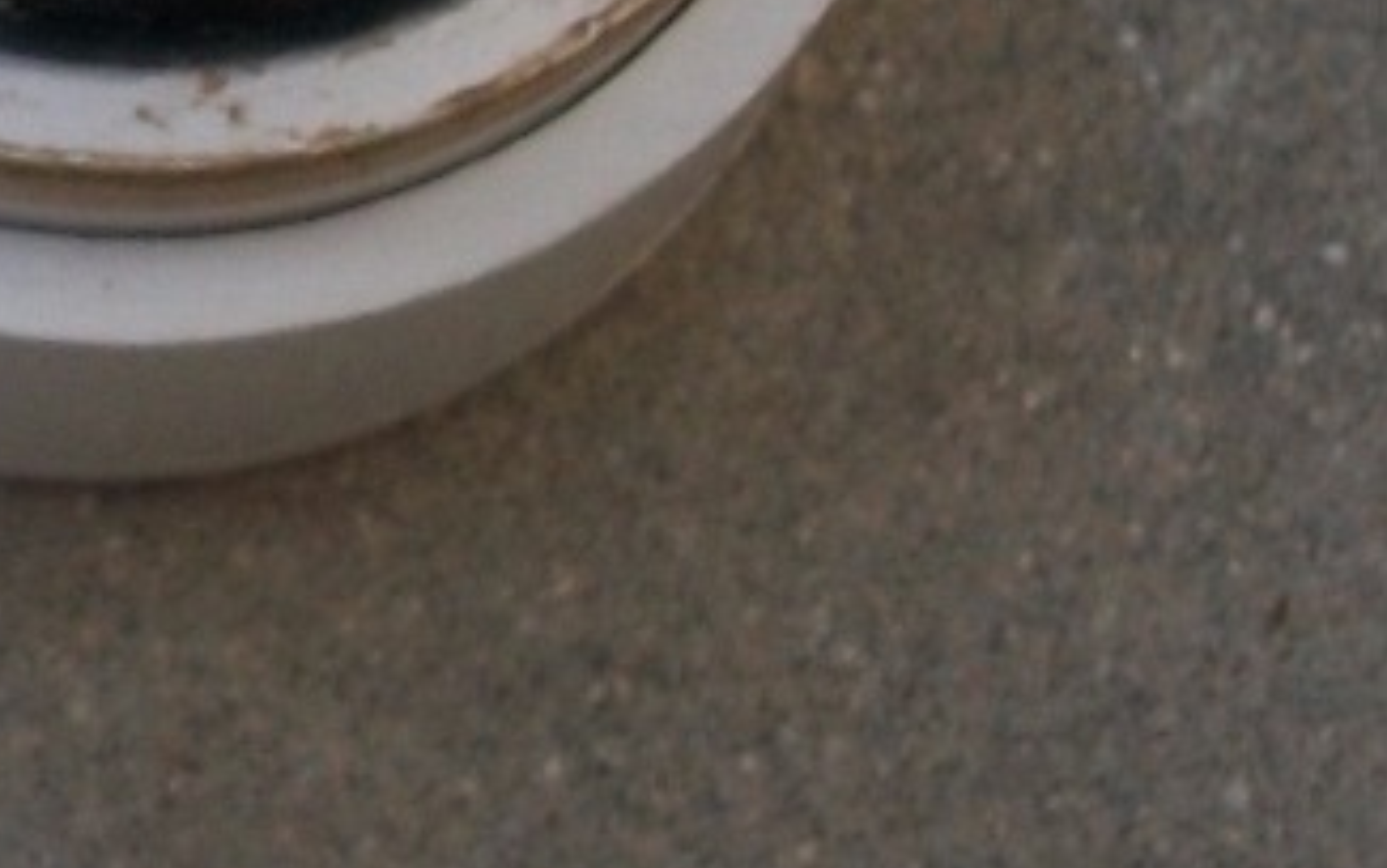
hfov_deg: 13.3
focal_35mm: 150
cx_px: -613
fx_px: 5672
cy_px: 34
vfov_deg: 8.7
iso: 80
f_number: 2.9
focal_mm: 5.7
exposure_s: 1/160
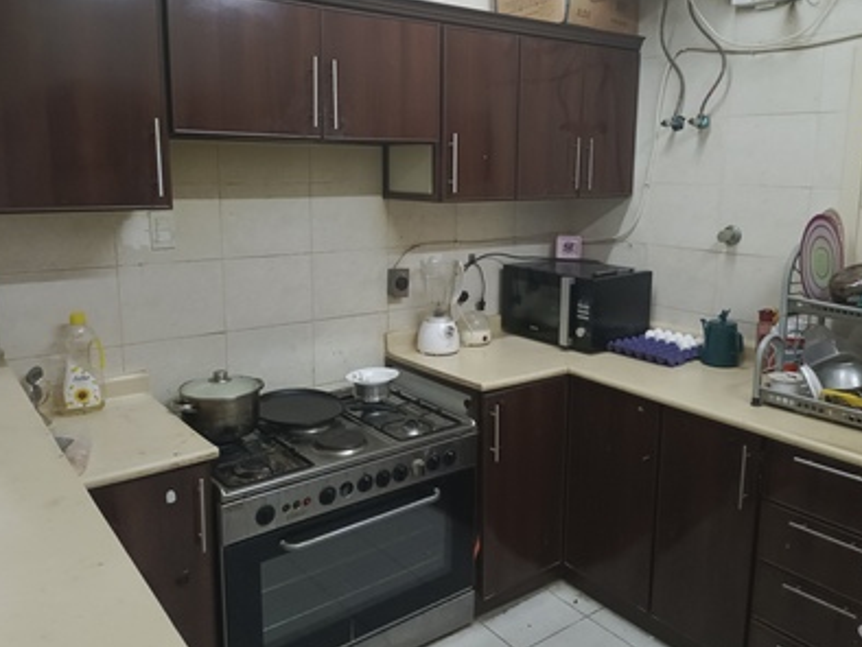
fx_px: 723
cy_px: 296
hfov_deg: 61.6
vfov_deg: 48.2
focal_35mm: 29
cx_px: 439
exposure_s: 1/24
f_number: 1.79
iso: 1704
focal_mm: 4.74
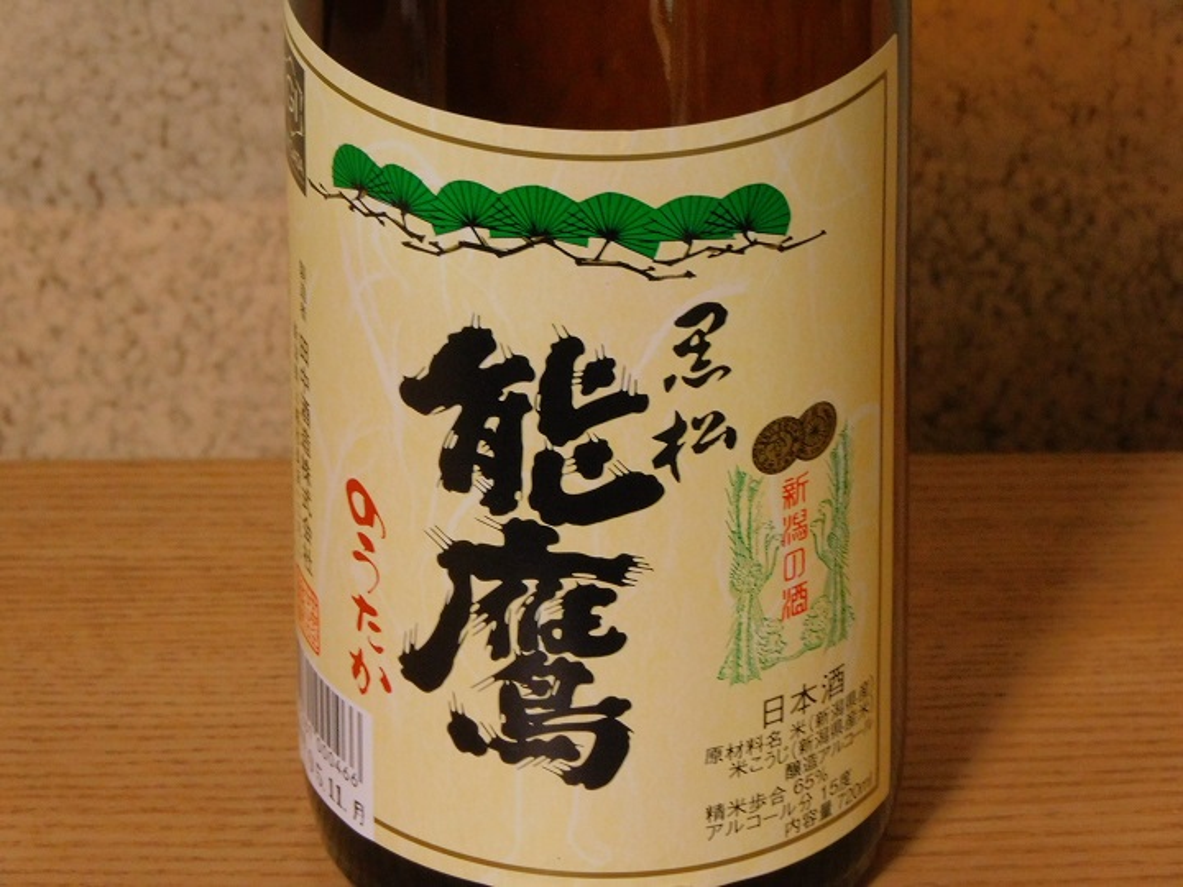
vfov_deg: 4.5
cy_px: 444
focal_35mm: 330
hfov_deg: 6.0
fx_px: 11278
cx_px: 592
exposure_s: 1/13
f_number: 5.5
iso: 800
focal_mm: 59.1
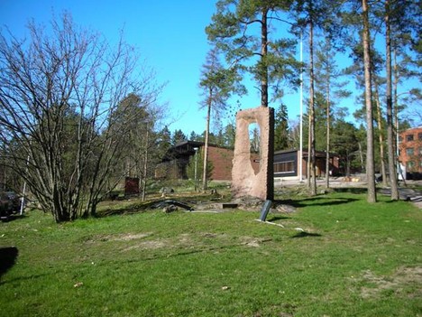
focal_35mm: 35
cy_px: 158
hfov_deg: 52.6
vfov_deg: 40.7
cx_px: 211
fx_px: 427
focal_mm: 5.8
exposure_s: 1/83.5
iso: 50
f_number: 8.5
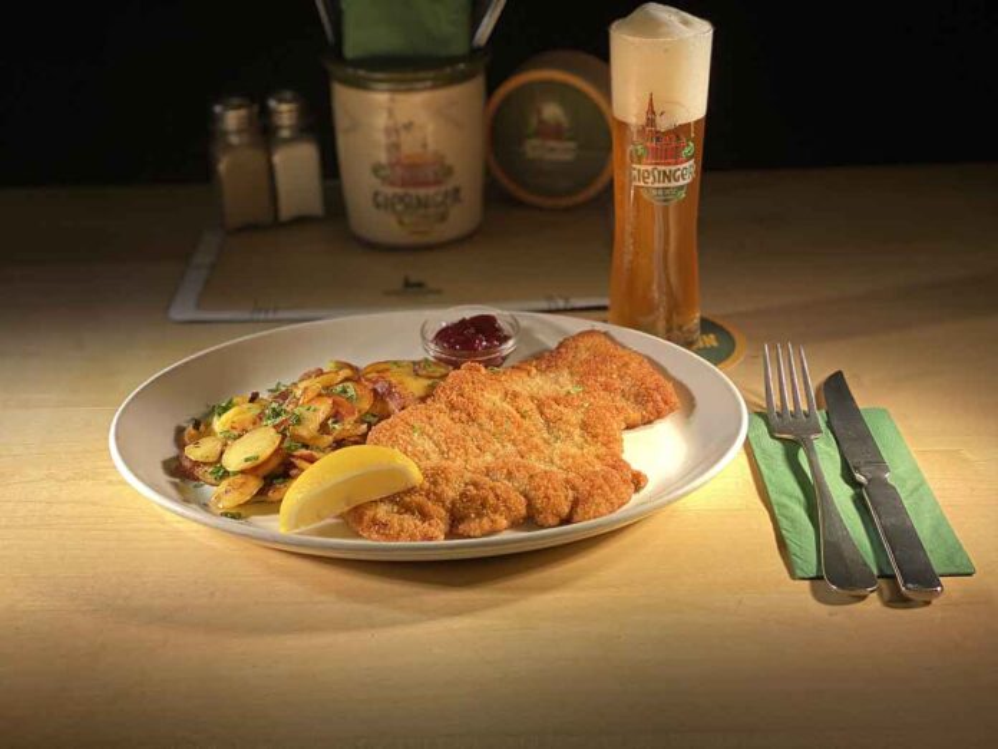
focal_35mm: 52
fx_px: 1499
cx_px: 499
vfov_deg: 28.0
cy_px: 374
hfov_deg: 36.8
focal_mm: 6
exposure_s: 1/302
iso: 20
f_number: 2
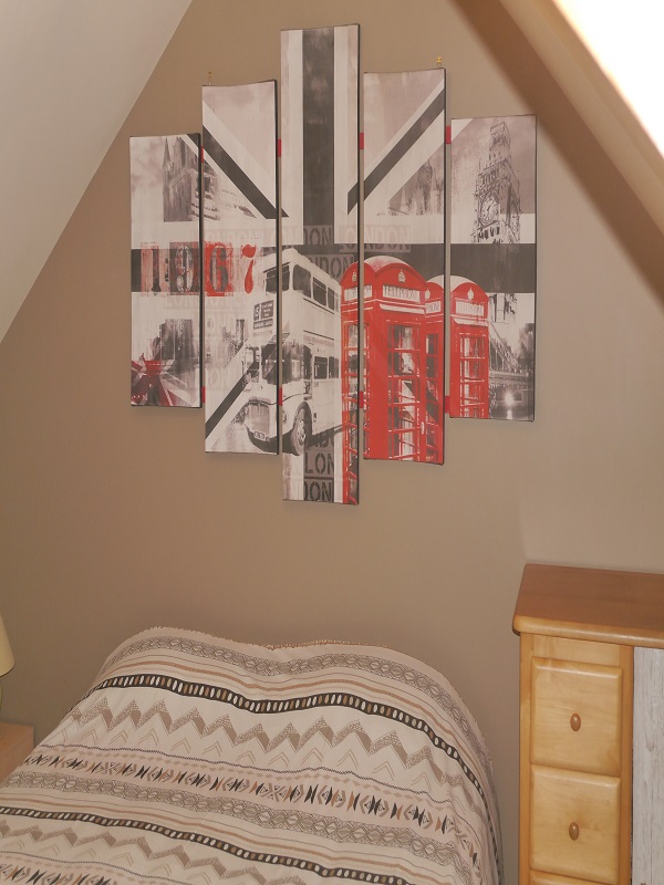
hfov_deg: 30.3
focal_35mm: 48
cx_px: 332
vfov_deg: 39.7
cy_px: 442
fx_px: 1228
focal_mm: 24
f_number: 5.2
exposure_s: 1/60
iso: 800
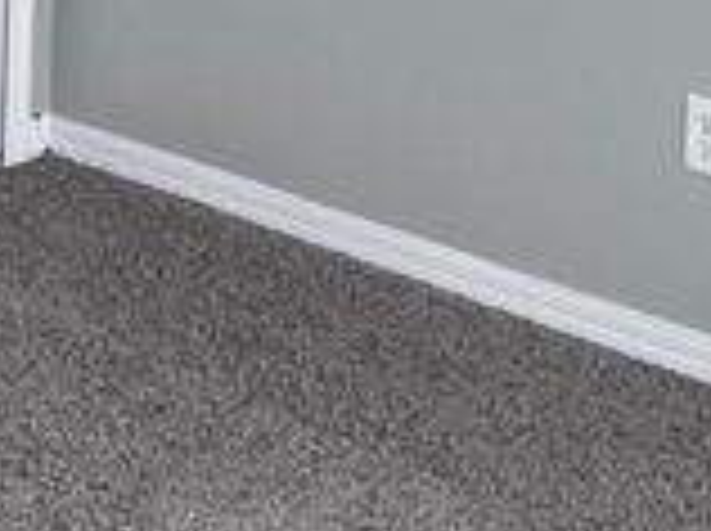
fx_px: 2194
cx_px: 187
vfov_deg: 12.3
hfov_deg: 18.3
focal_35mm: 107
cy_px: -508
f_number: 1.78
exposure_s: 1/120
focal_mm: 6.86
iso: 64
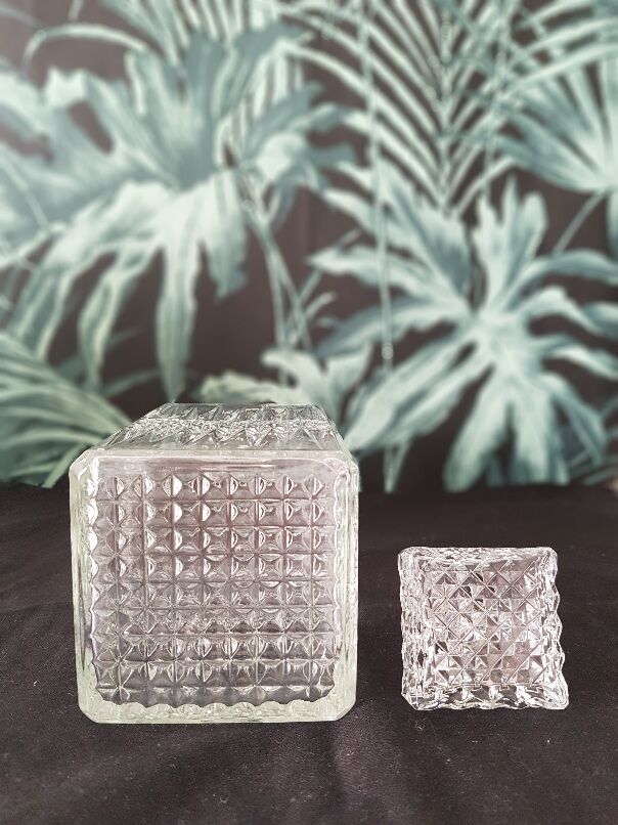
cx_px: 309
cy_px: 412
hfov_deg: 53.0
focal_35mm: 26
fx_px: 619
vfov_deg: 67.3
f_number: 1.7
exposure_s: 1/50
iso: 200
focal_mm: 4.2
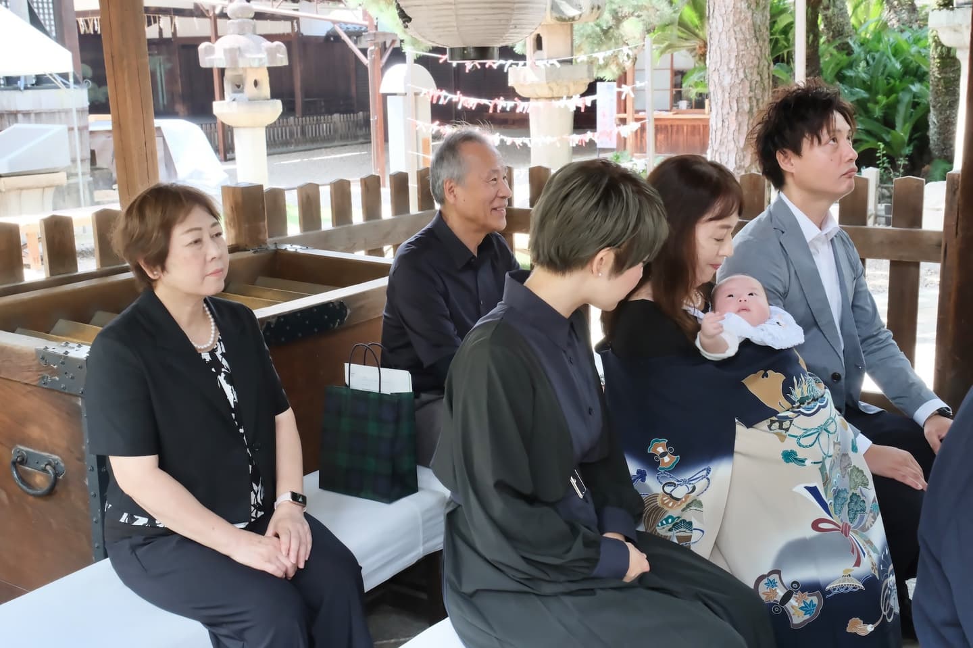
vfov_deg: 34.2
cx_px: 486
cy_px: 324
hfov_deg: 49.6
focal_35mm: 39
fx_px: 1054
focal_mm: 26.2
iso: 3200
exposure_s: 1/100
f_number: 8
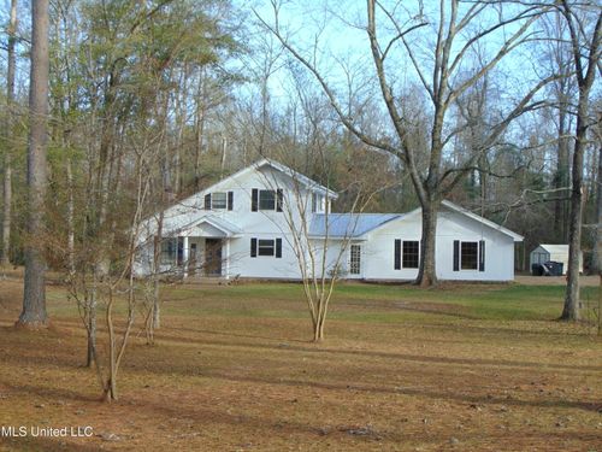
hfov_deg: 38.2
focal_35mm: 50
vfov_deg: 29.1
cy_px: 226
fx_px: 870
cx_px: 301
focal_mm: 9
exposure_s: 1/250
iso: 80
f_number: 3.5
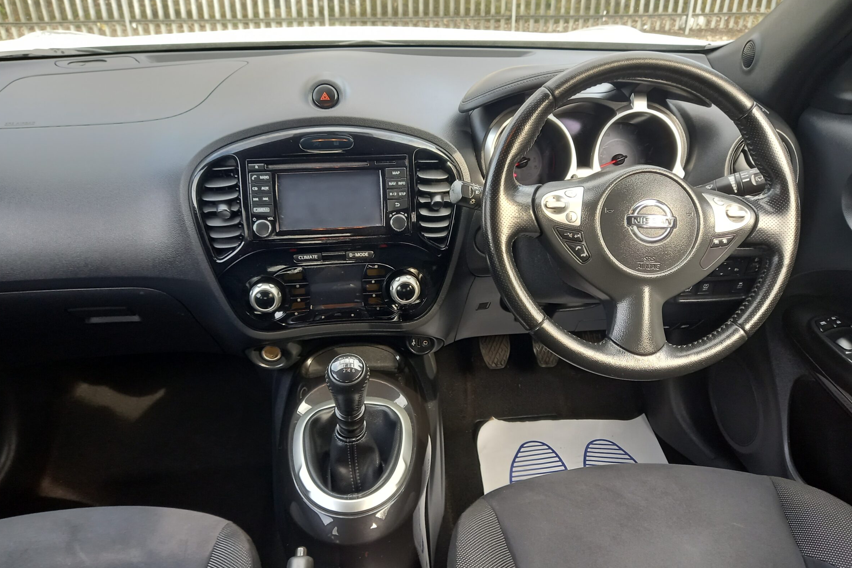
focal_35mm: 28
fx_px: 663
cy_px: 276
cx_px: 437
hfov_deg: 65.5
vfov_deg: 46.4
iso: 125
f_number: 2
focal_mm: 4.6
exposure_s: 1/60
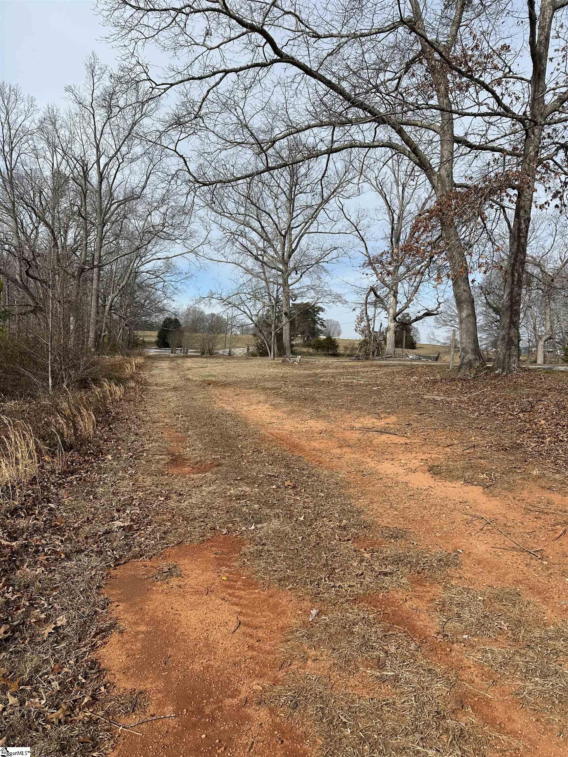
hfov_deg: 56.8
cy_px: 378
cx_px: 284
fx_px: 525
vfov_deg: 71.6
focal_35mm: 24
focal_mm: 6.86
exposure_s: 1/5000
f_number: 1.78
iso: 80
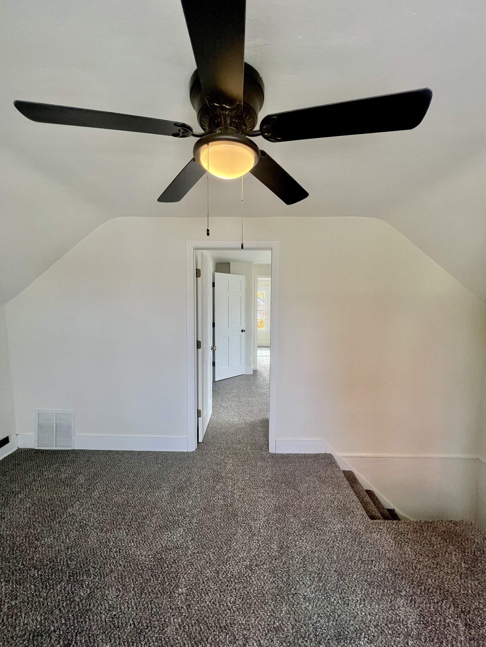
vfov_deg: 106.2
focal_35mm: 13
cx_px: 243
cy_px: 324
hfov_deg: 89.9
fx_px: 243
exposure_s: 1/120
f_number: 1.8
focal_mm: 1.57
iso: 80
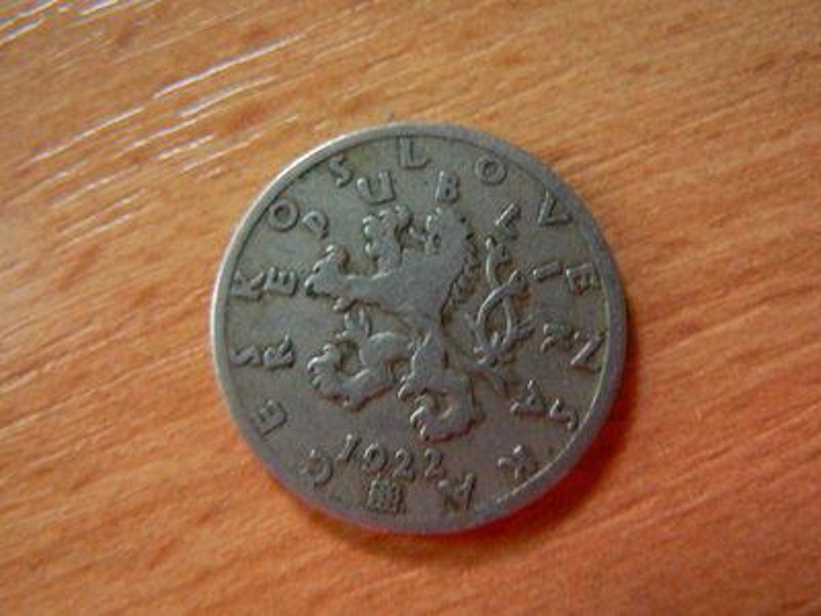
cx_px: 410
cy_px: 308
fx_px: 854
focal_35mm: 36
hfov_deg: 51.4
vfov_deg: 39.7
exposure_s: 1/8
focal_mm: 6
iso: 200
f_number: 2.8
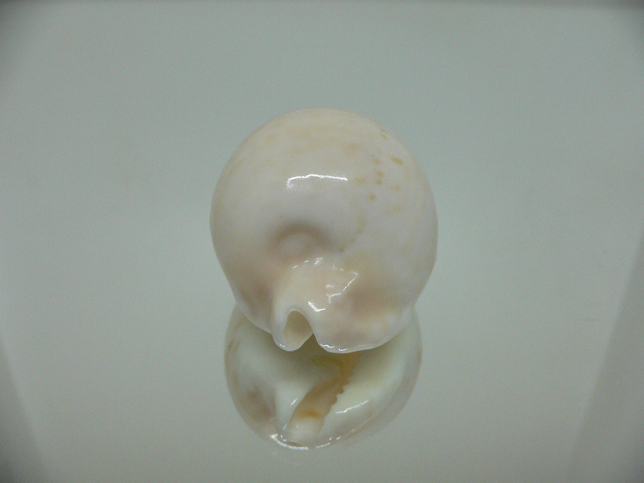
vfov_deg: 40.7
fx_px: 651
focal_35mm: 35
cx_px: 322
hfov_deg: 52.6
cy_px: 242
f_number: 2.8
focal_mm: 4.6
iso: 200
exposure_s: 1/60
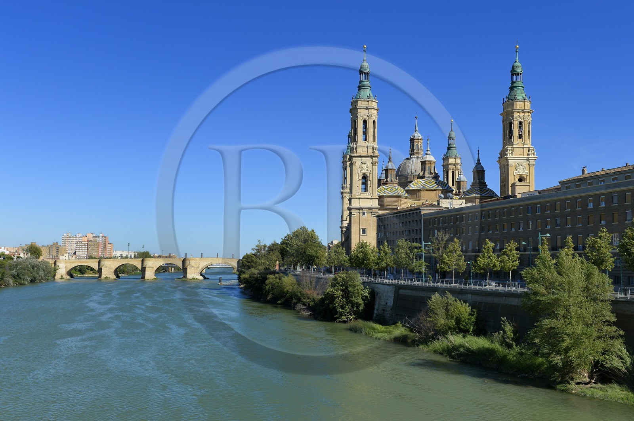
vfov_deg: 37.8
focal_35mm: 35
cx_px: 317
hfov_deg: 54.5
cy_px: 210
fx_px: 616
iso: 100
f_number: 10
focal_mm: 35
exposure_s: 1/250
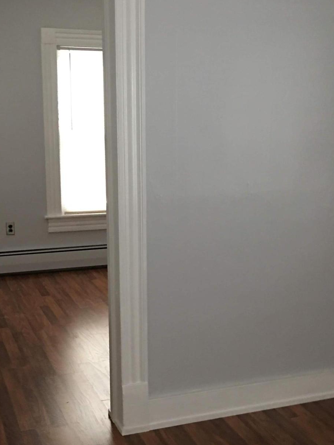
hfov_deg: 30.2
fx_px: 618
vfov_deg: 39.6
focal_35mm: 48
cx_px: 136
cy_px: 247
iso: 50
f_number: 2.2
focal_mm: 4.15
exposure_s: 1/4
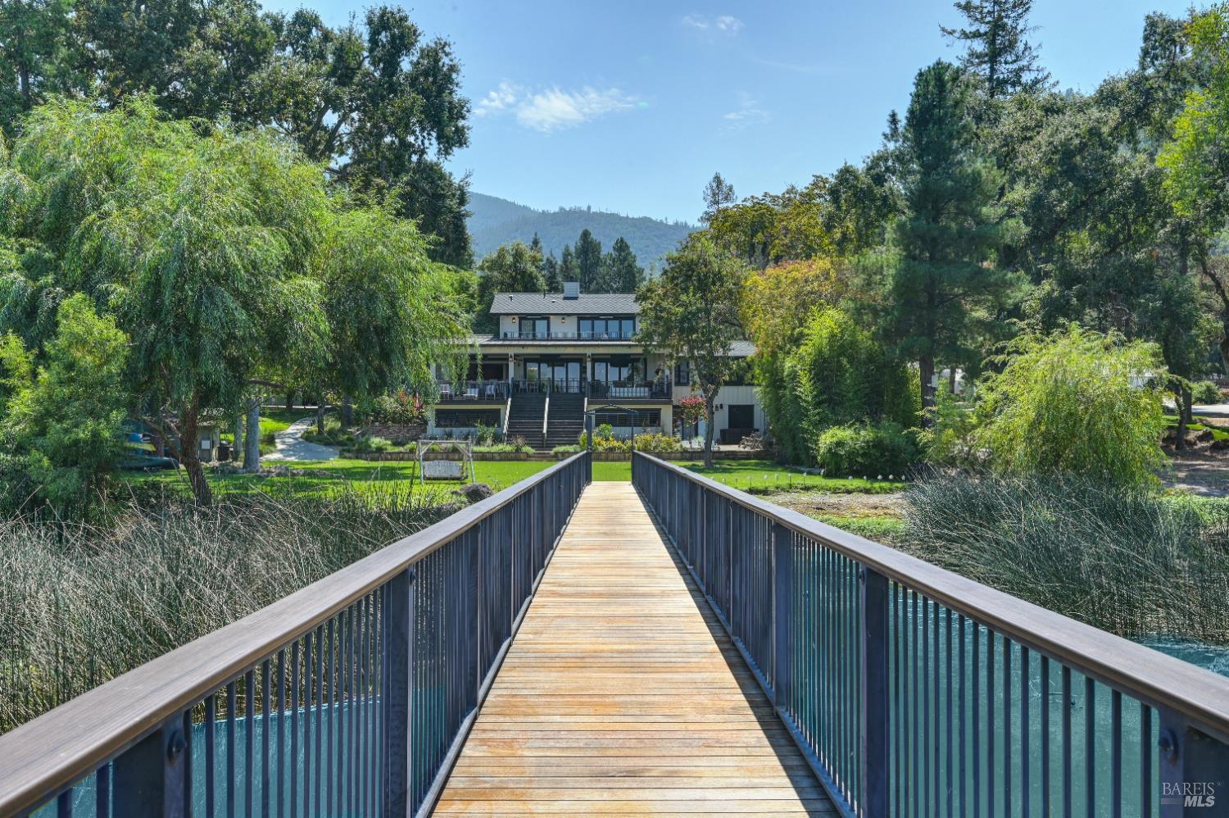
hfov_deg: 62.0
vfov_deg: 43.6
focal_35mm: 30
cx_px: 614
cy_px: 409
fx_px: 1023
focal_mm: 30
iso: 500
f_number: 11
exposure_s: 1/500
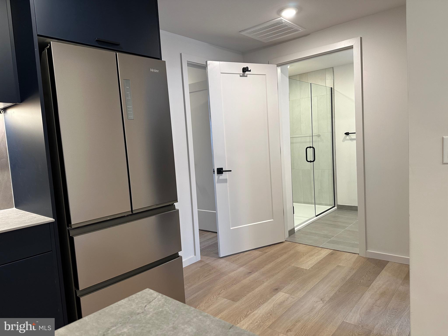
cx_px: 224
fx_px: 311
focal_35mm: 24
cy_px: 168
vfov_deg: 56.8
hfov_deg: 71.6
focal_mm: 6.86
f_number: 1.78
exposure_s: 1/60
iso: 125
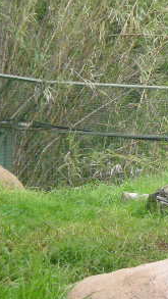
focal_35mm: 271
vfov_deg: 8.0
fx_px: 2144
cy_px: 161
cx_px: 263
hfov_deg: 4.5
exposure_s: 1/125
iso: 374
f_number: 5.9
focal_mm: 18.9
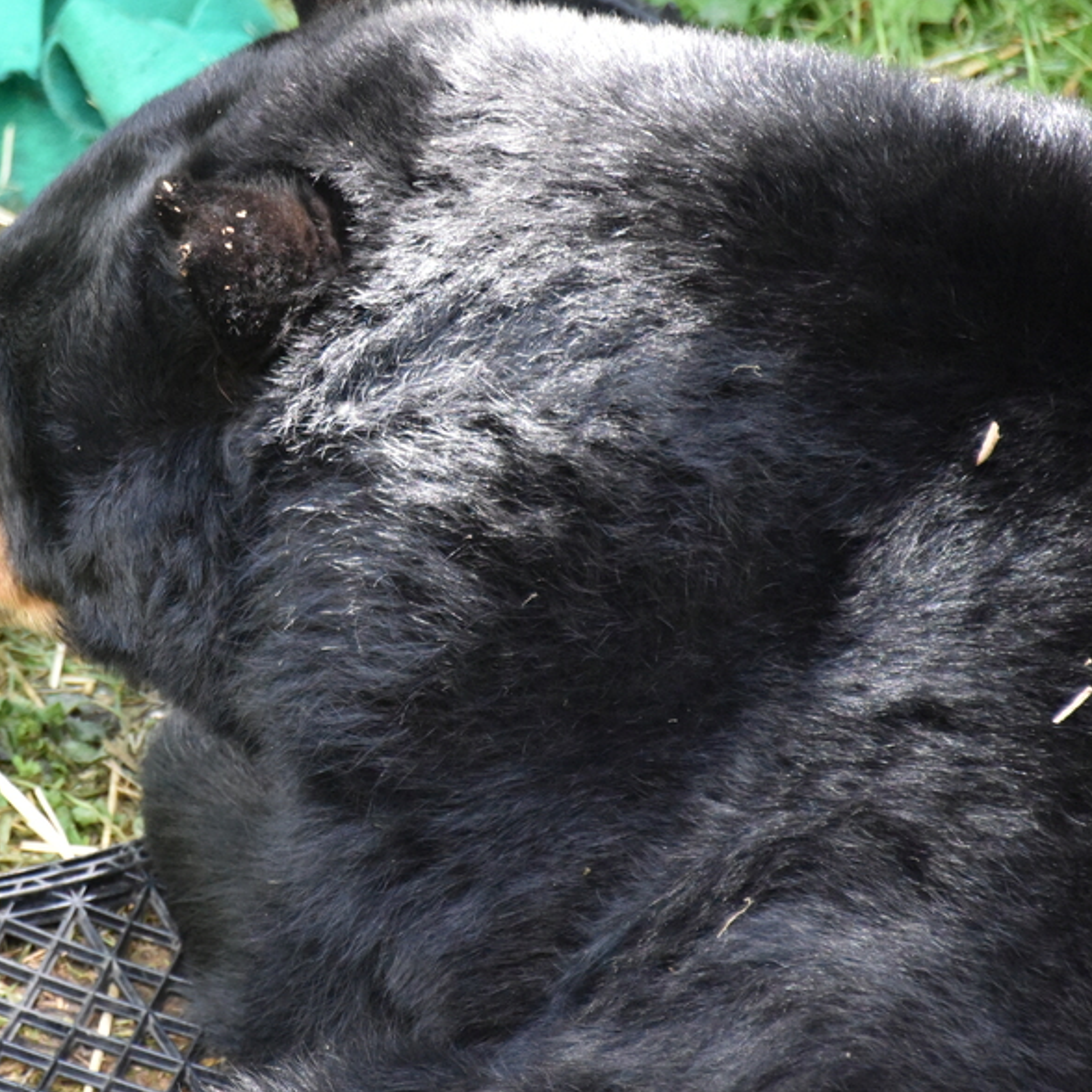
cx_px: 100
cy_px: 449
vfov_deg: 3.2
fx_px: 19808
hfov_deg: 3.2
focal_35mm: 555
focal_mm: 300
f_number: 5.6
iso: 6400
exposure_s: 1/640
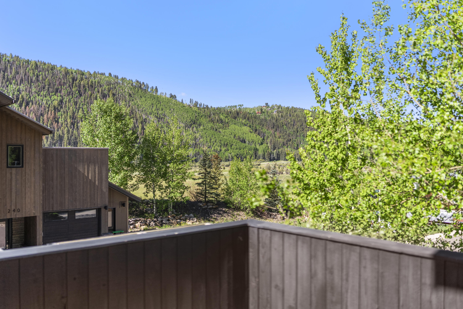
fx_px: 450
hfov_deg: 54.4
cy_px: 154
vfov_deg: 37.9
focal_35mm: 35
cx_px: 232
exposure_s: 1/8000
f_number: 1.6
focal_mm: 35
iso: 250
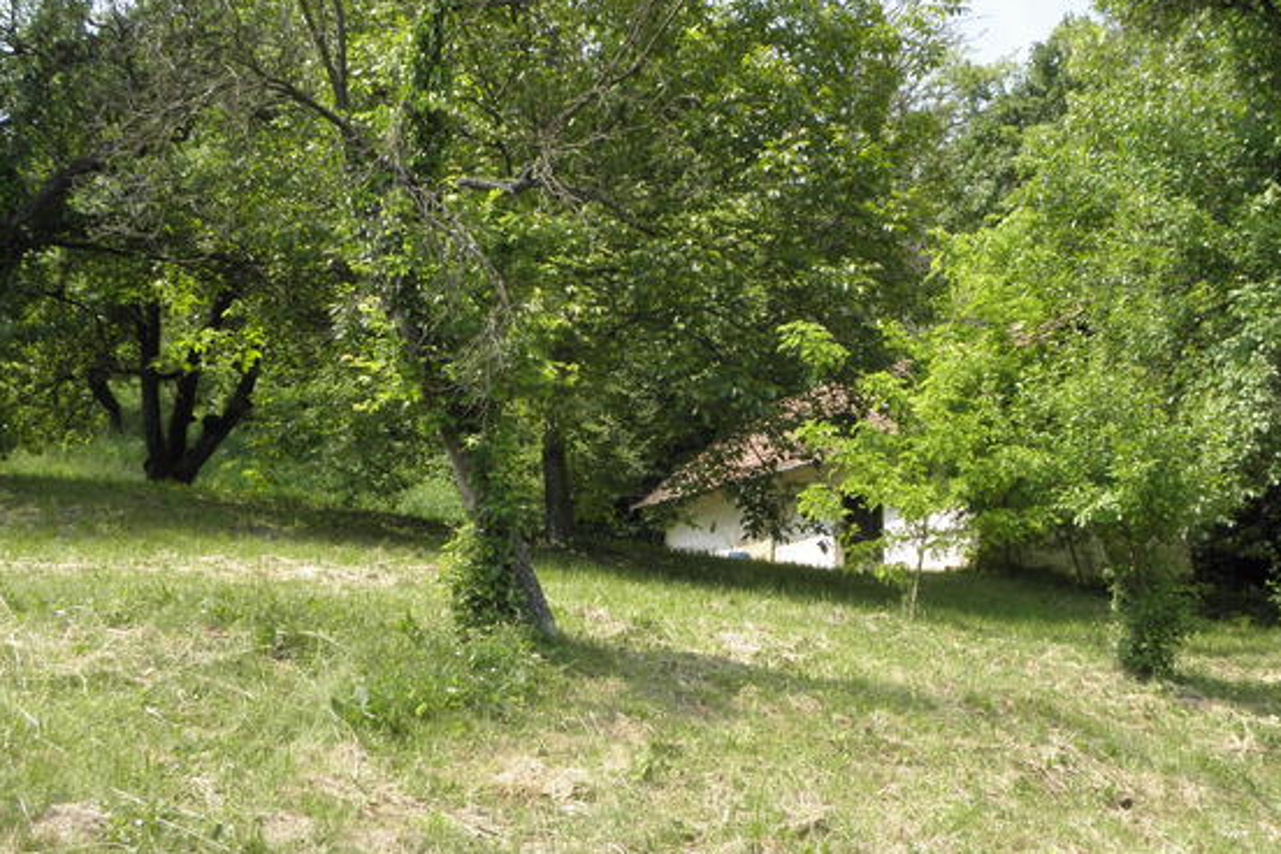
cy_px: 415
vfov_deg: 32.6
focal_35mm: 41
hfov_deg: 47.4
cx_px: 685
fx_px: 1459
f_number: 5.6
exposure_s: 1/125
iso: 64
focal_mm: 6.07
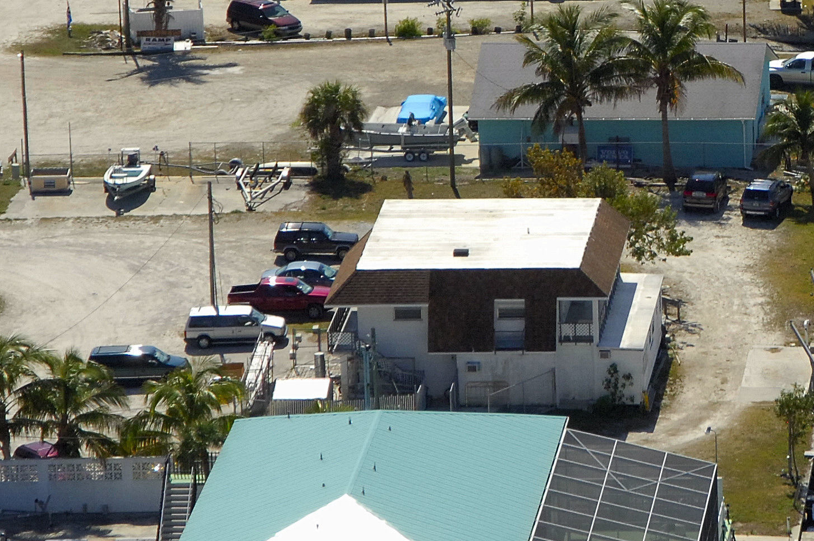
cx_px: 902
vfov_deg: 4.1
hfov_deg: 6.2
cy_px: 66
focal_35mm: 332
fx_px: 7509
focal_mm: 75
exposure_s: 1/1000
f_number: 9.5
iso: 400
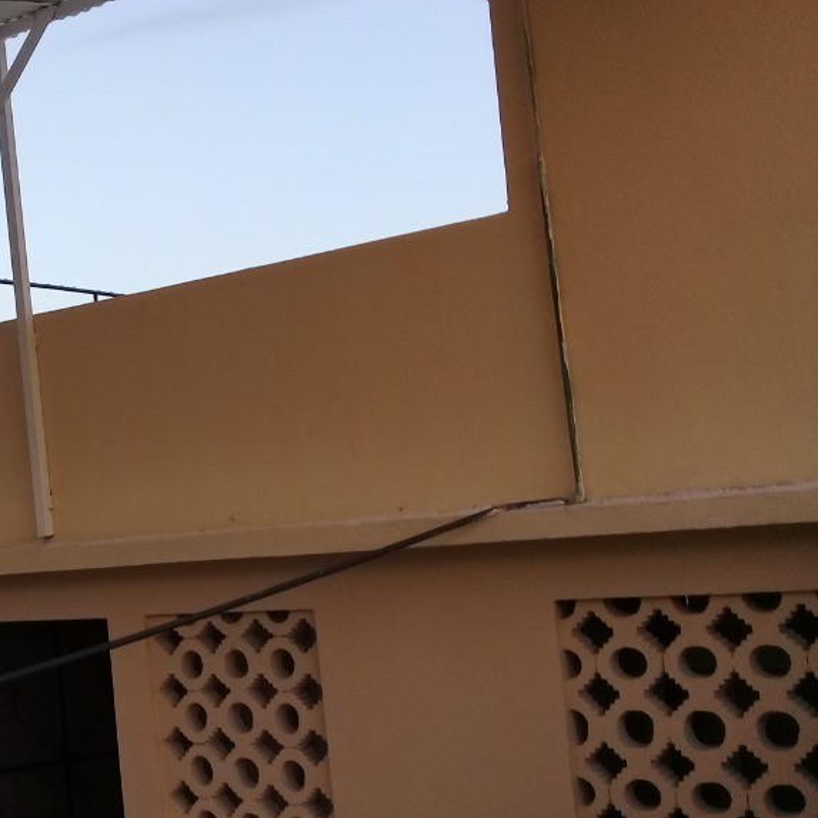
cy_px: 461
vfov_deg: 34.6
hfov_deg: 33.0
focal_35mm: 49
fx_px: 1310
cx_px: 91
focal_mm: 3.3
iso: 50
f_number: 2.2
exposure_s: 1/131
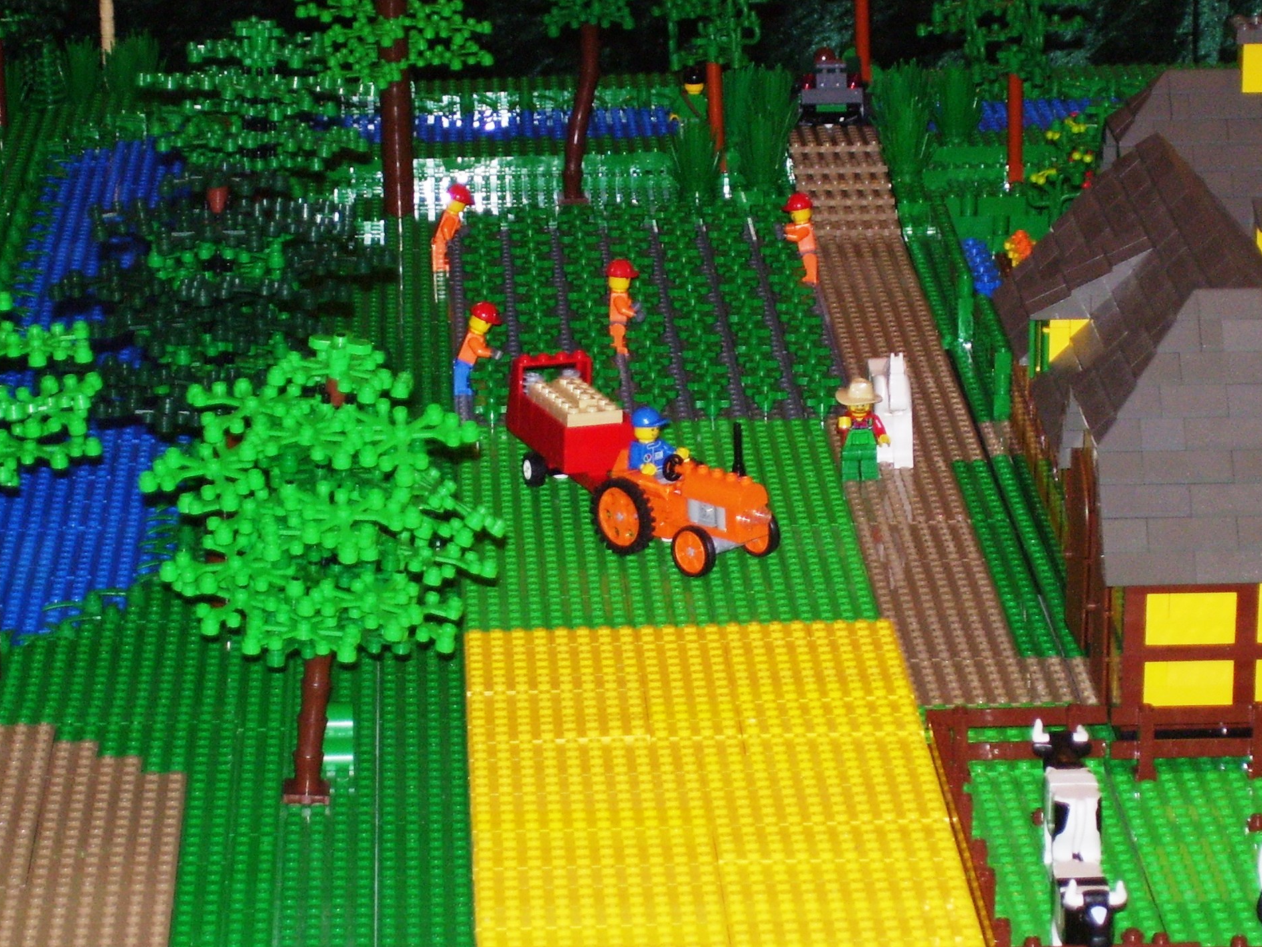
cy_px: 471
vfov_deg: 11.2
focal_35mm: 132
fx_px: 4813
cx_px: 645
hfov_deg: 14.9
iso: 160
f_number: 4.6
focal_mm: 18
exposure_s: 1/90
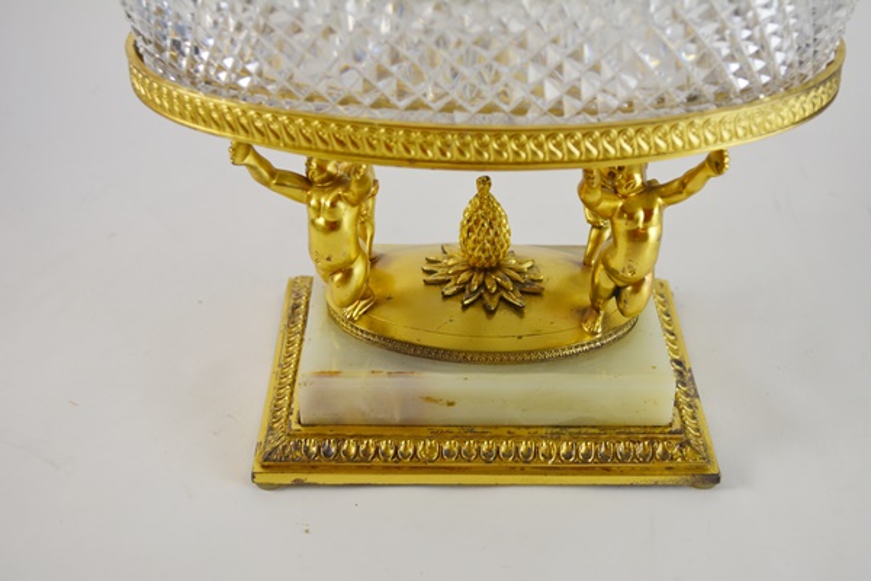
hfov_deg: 37.9
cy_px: 290
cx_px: 436
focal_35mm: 52
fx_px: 1270
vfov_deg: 25.8
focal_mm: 35
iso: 200
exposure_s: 1/125
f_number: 5.6
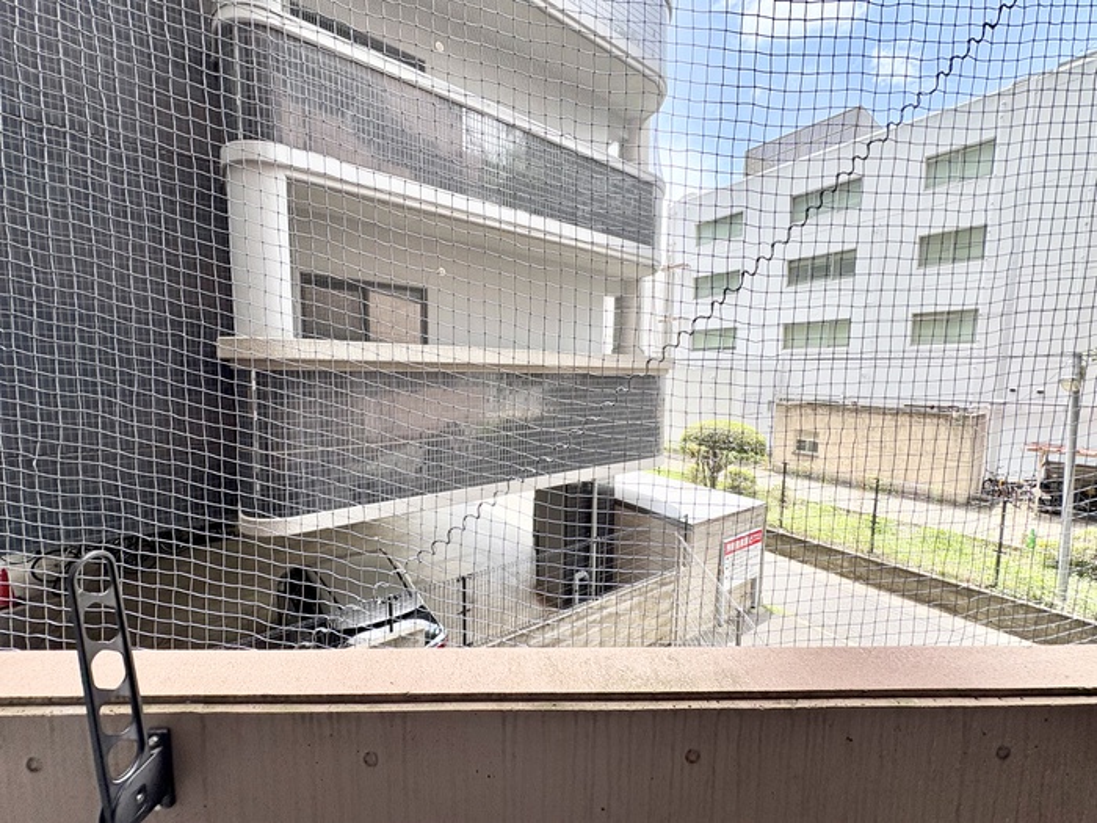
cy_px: 412
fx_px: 444
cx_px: 548
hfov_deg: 102.1
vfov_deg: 85.7
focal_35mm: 14
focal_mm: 2.22
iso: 50
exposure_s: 1/301
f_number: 2.2
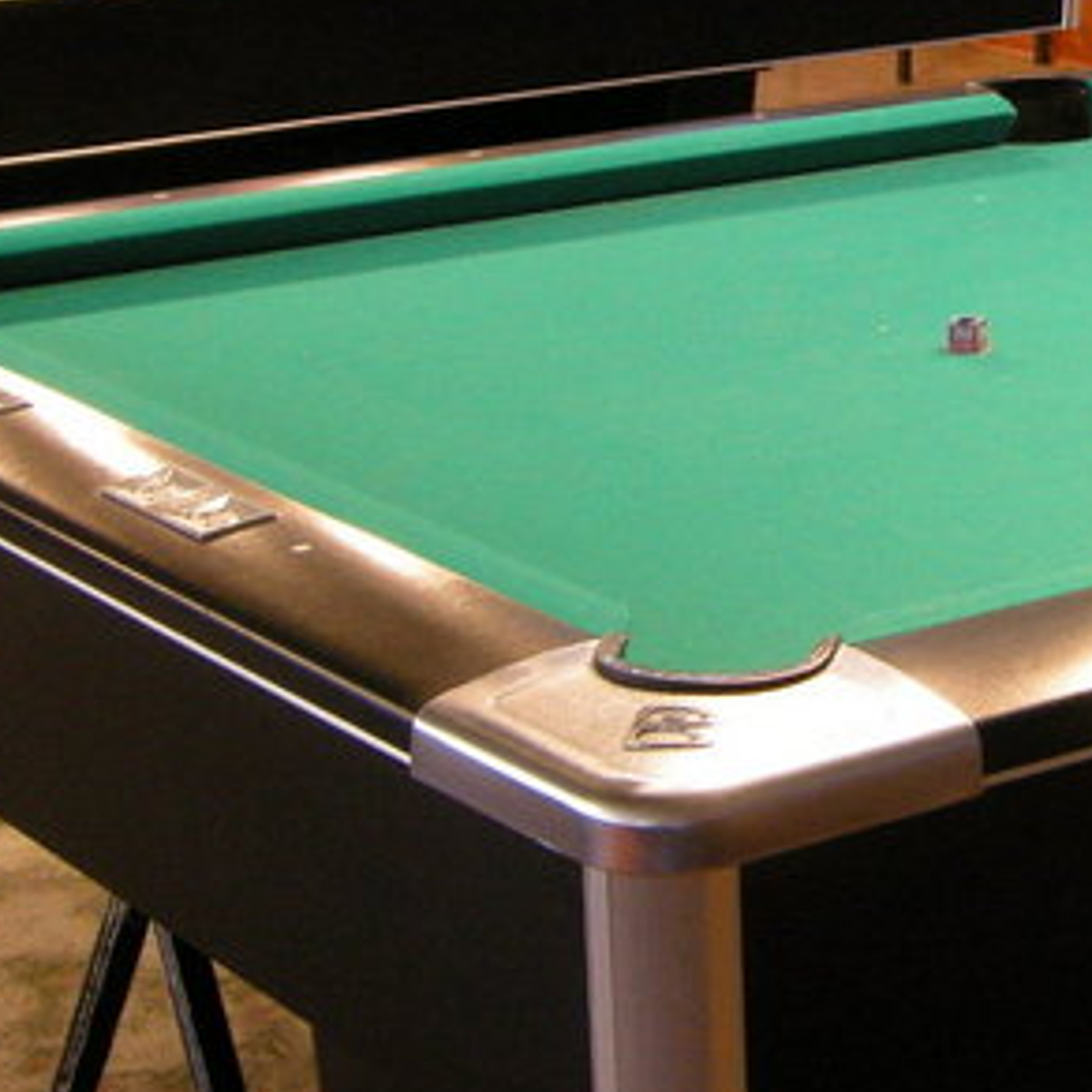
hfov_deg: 15.8
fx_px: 3783
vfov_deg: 16.3
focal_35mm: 106
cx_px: 1335
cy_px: 187
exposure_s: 1/4
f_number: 3.8
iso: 200
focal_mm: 7.5
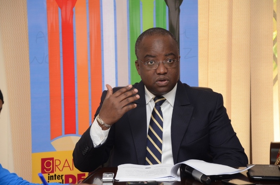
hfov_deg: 15.2
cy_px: 92
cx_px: 140
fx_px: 1048
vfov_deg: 10.1
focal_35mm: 135
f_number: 6.3
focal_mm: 90
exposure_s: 1/60
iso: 500
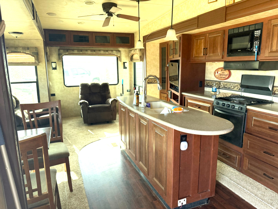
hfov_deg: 71.6
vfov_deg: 56.8
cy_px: 104
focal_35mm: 24
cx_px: 139
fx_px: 193
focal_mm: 6.76
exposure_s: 1/183
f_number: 1.78
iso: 160
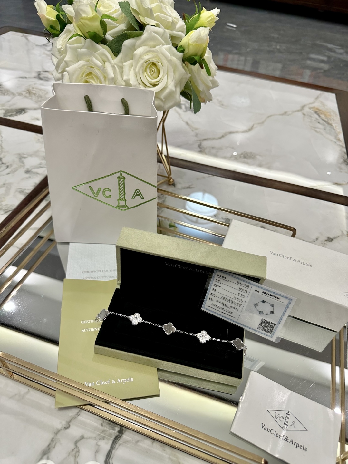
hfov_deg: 56.8
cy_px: 232
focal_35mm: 24
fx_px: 322
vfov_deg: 71.6
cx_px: 174
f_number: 1.78
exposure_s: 1/100
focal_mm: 6.86
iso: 125
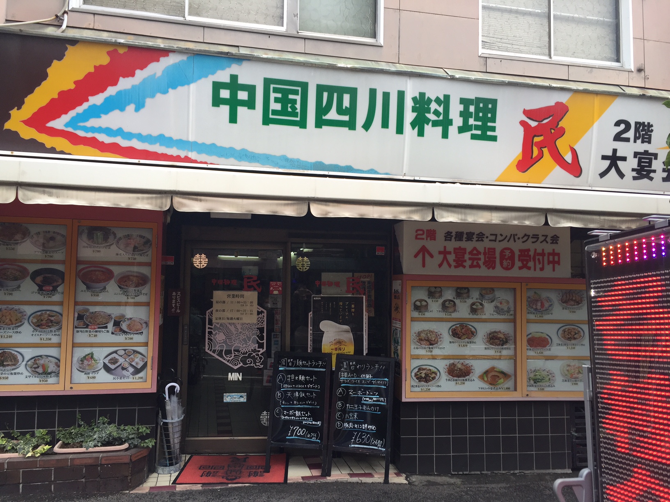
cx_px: 335
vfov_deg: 48.2
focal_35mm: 29
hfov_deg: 61.7
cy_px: 251
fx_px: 561
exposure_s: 1/129
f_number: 2.2
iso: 32
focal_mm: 4.15
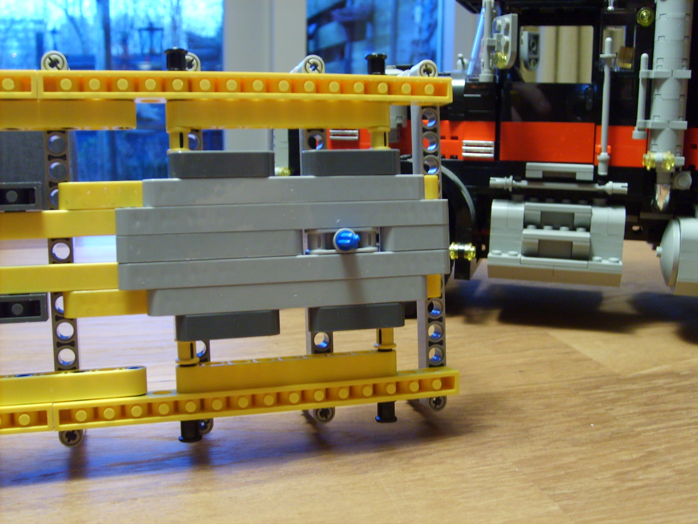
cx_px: 349
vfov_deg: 40.7
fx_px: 706
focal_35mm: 35
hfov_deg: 52.6
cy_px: 262
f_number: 2.8
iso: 140
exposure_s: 1/3
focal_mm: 5.8
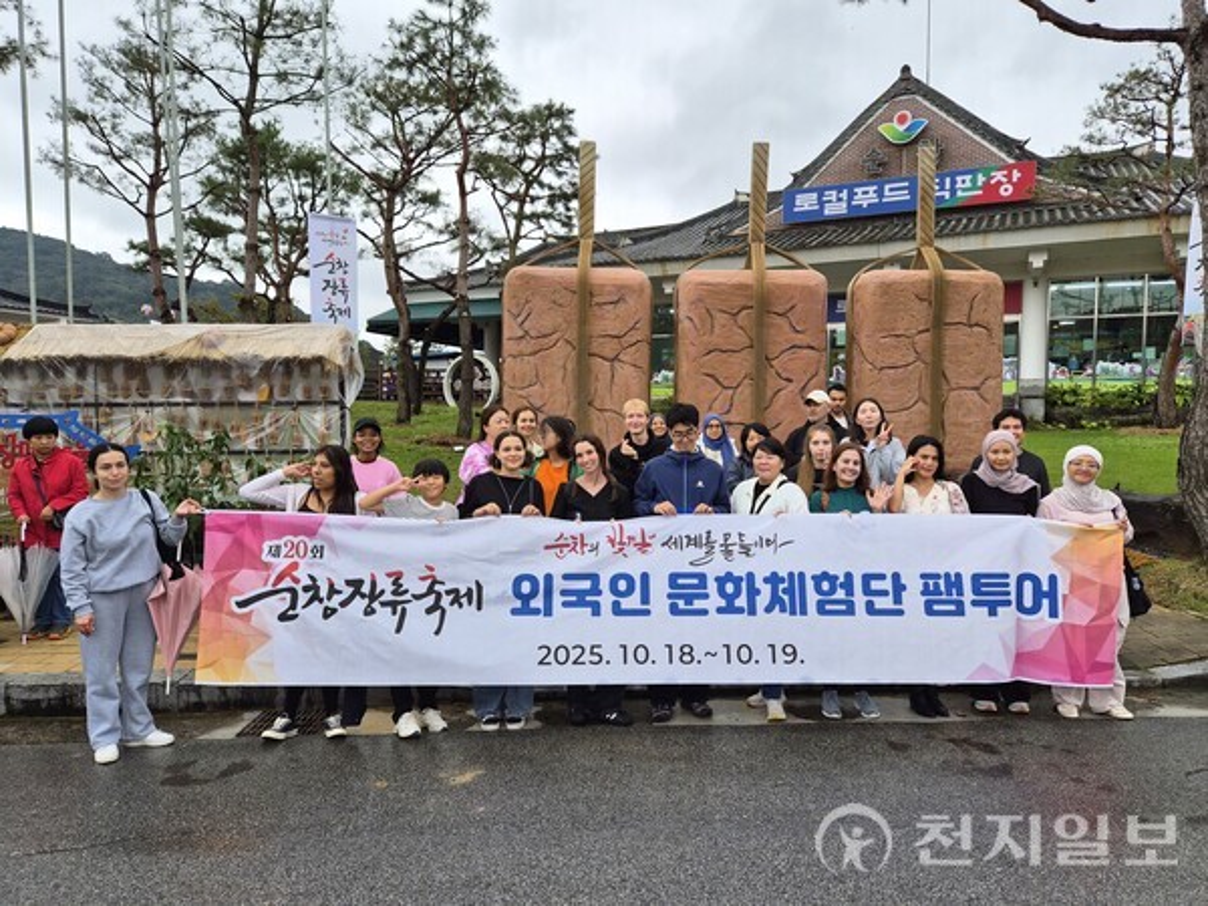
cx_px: 604
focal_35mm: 23
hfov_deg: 73.9
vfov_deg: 58.9
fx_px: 803
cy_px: 453
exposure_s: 1/624
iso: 80
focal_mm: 5.4
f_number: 1.8
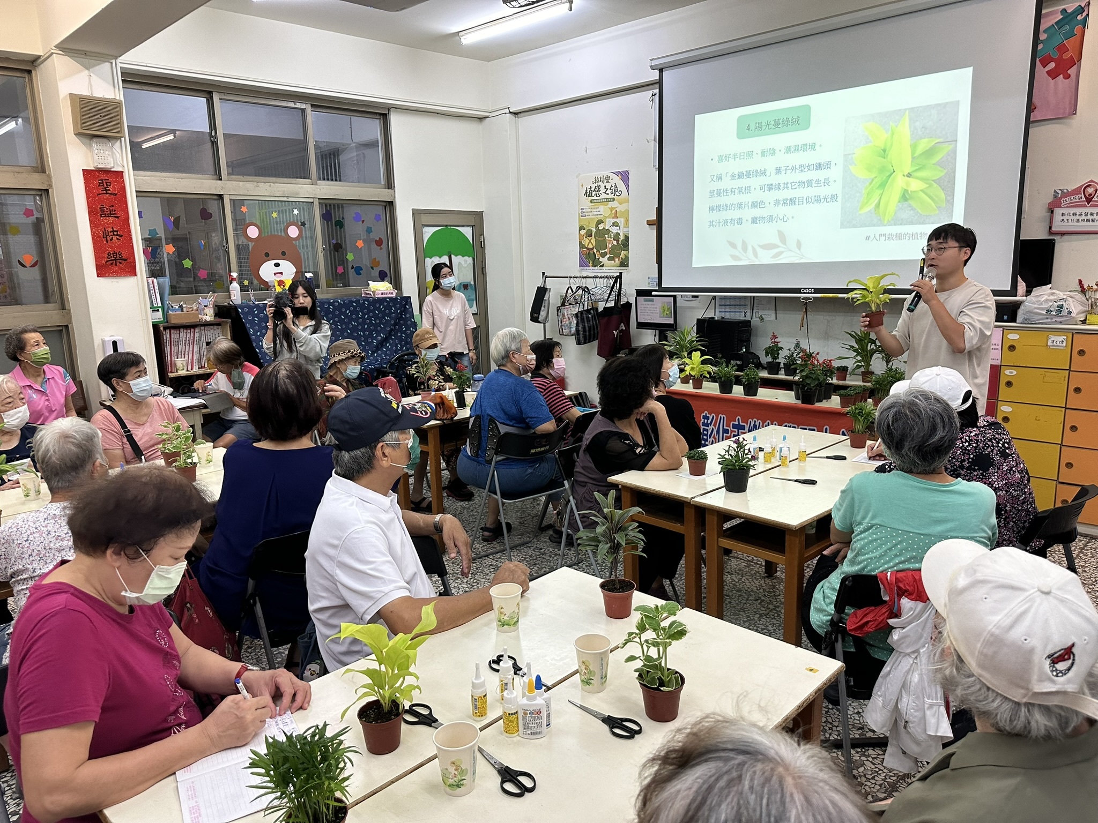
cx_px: 549
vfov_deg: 56.8
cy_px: 412
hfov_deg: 71.6
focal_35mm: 24
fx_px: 761
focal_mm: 6.86
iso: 200
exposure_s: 1/120
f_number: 1.78
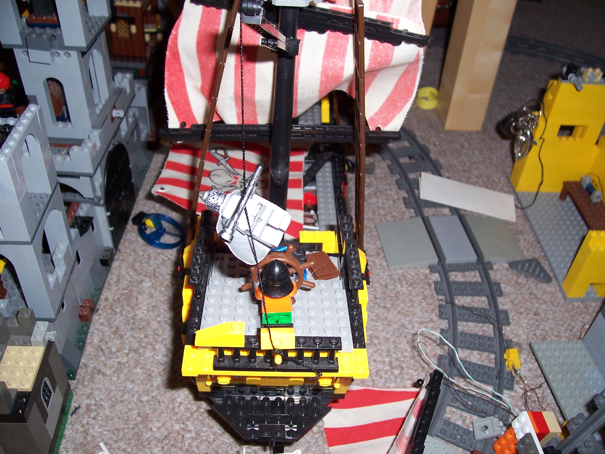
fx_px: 594
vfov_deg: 41.8
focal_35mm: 34
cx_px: 302
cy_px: 227
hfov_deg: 54.0
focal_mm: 5.6
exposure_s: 1/60
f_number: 2.7
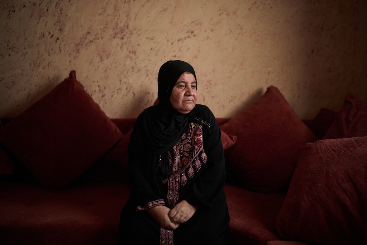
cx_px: 184
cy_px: 122
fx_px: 357
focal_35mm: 35
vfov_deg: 37.9
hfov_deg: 54.4
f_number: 1.4
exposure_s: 1/2000
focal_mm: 35
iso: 800
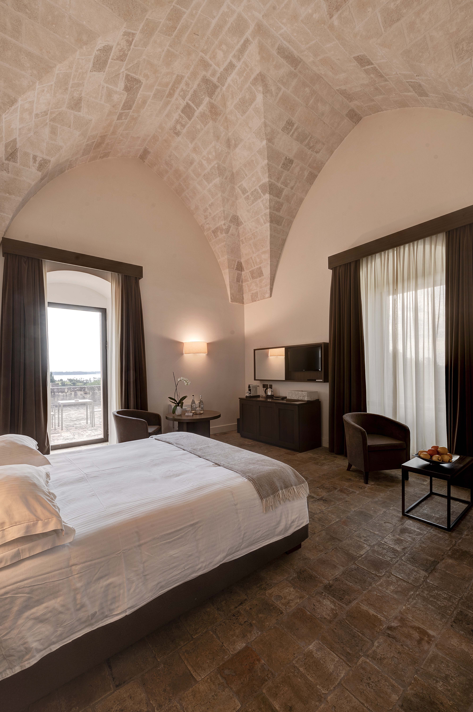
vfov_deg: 104.3
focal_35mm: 14
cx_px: 236
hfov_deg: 81.0
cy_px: 356
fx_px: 277
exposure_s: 1/5
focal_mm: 14
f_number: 13
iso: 250
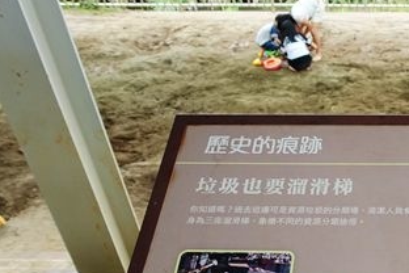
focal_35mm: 50
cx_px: 423
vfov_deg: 26.2
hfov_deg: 35.2
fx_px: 568
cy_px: 240
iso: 125
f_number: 3.5
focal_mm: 8.8
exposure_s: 1/80
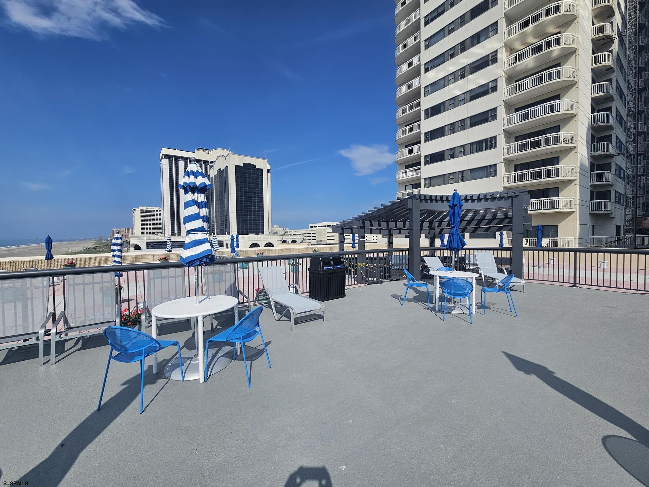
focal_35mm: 13
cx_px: 324
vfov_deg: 89.9
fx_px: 244
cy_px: 244
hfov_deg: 106.2
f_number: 2.2
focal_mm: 2.2
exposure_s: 1/4314
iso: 50
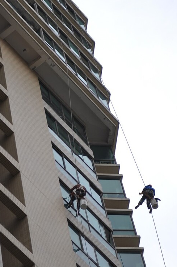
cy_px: 126
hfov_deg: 8.0
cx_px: 74
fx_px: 1265
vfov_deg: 12.0
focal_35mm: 171
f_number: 2.8
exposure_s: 1/1600
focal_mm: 70
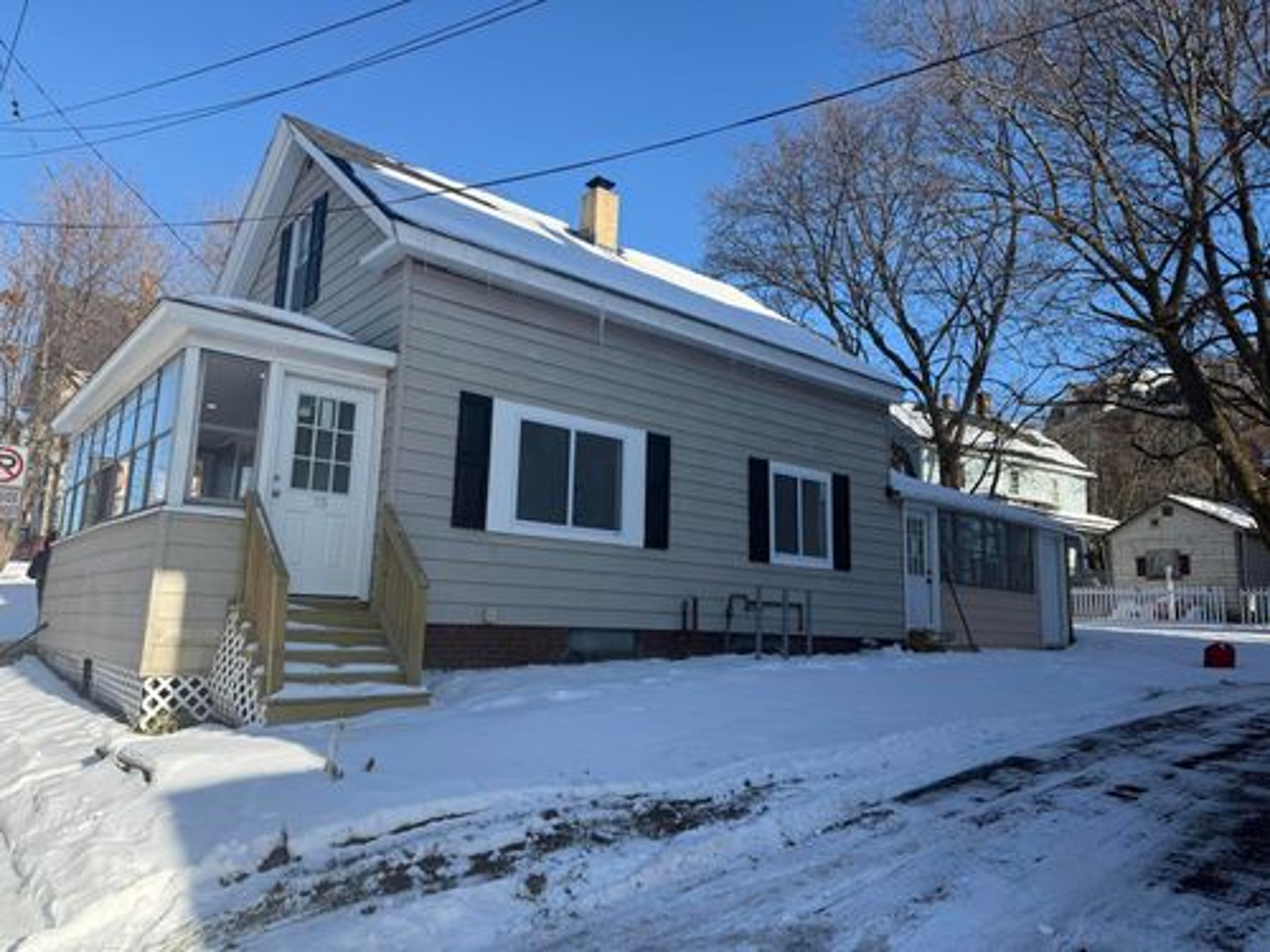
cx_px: 635
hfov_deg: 71.6
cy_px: 476
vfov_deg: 56.8
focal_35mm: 24
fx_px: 881
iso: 100
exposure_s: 1/3584
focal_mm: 6.76
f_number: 1.78
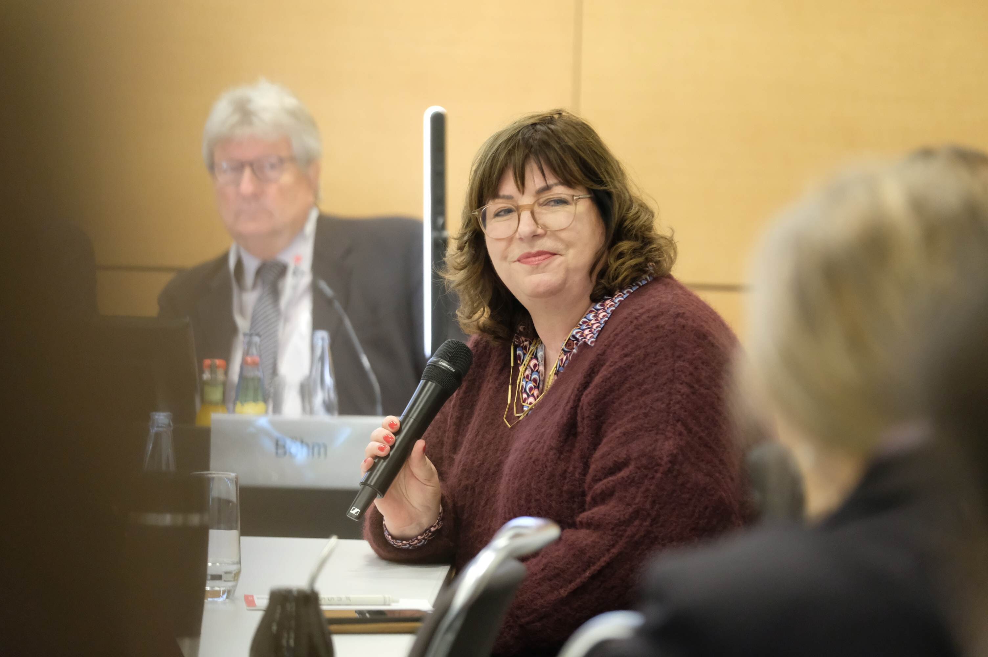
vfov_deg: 6.5
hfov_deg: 9.8
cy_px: 328
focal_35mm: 210
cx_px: 494
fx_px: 5758
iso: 3200
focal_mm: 140
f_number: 2.8
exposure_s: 1/125
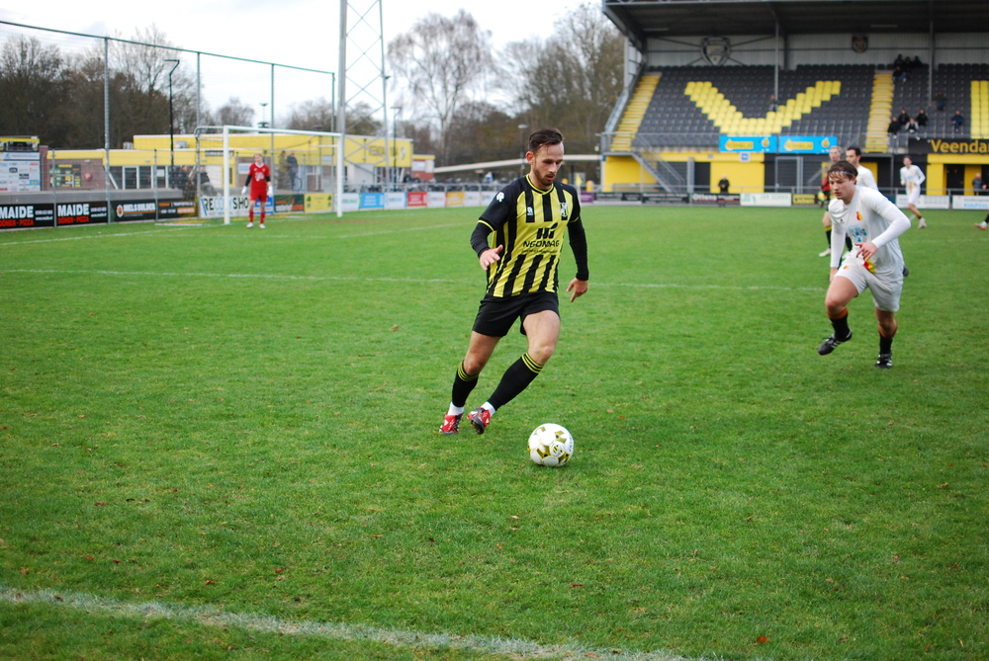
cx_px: 494
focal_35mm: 52
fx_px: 1444
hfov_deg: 37.8
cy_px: 330
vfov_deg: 25.8
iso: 560
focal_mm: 35
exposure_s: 1/500
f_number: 2
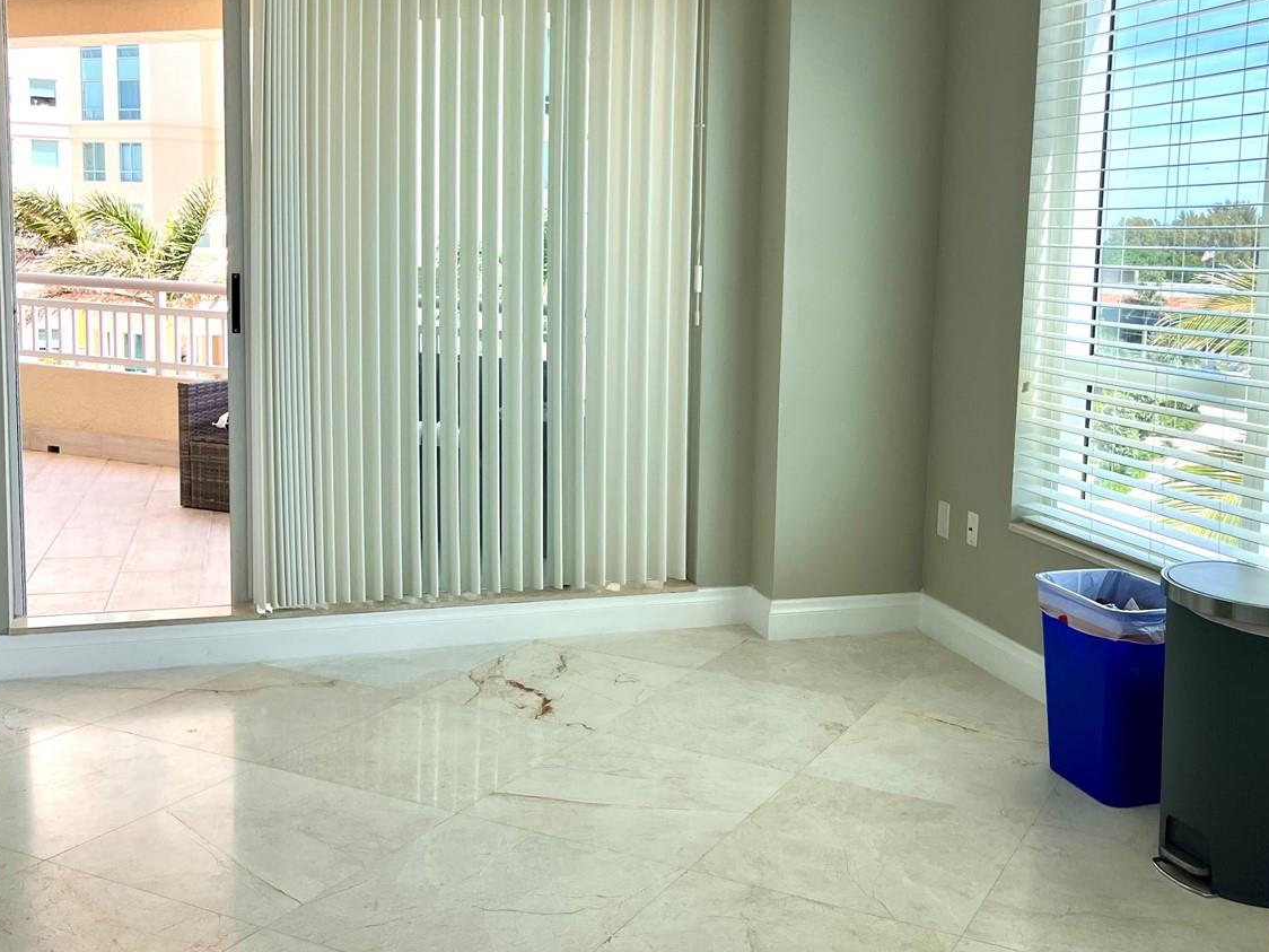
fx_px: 1356
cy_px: 419
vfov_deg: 38.6
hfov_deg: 49.8
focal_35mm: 37
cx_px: 760
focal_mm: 5.7
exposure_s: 1/924
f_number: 1.5
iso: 50
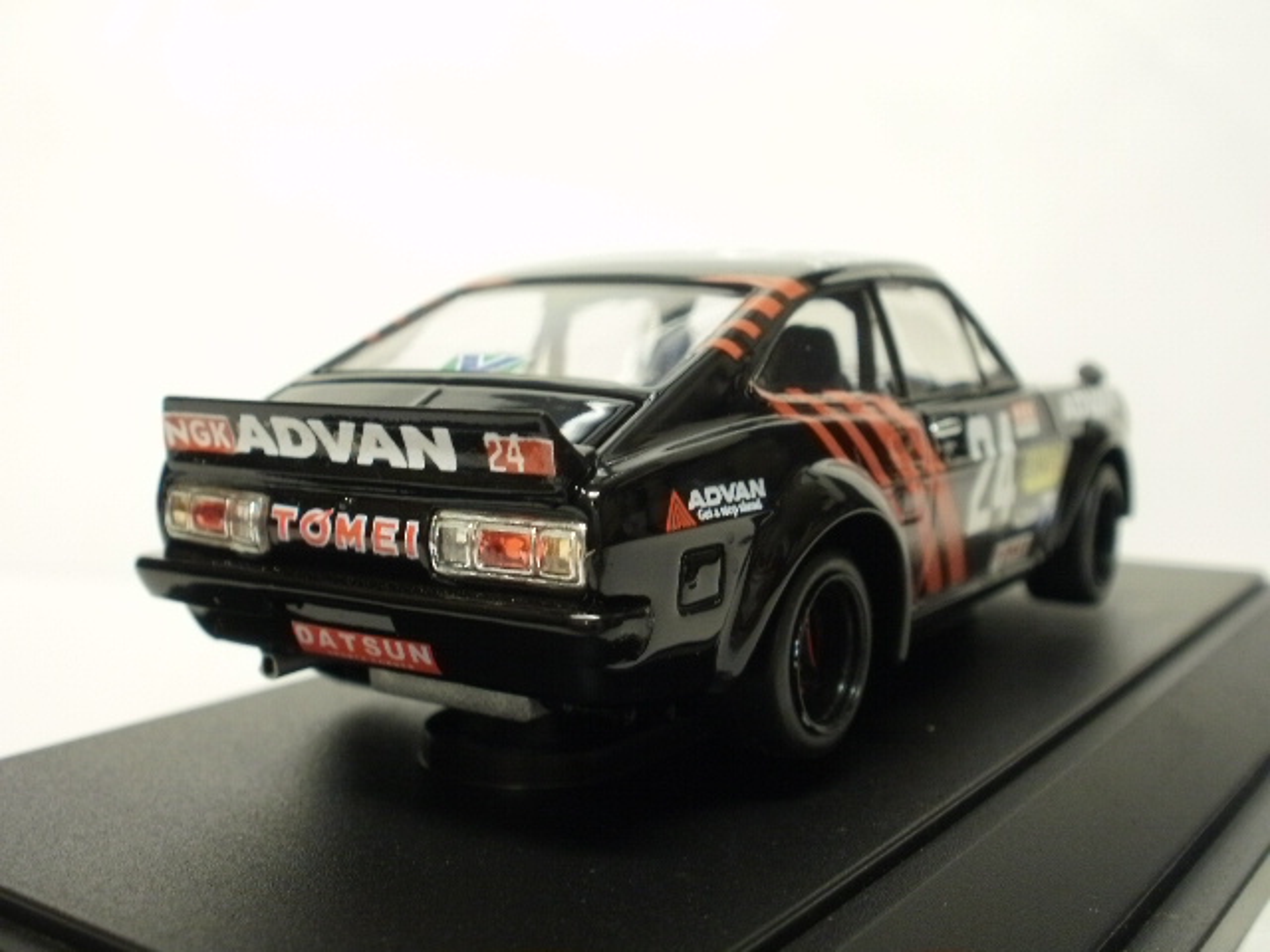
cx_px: 635
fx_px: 1614
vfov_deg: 32.9
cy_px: 476
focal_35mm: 44
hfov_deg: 42.9
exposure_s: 1/4
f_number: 4
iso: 125
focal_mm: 7.7
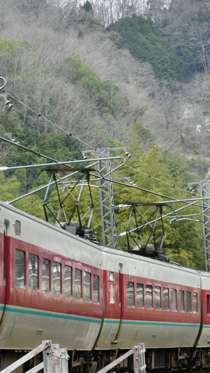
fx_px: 2345
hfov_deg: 5.1
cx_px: 56
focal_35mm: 237
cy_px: 260
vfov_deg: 9.1
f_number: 14
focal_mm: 82
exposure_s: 1/125
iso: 640
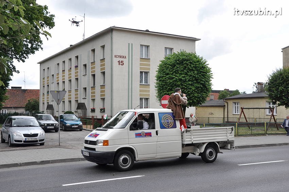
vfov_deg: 31.8
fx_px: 337
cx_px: 144
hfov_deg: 46.4
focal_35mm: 42
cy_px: 96
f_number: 13
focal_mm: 28
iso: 1250
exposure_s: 1/640
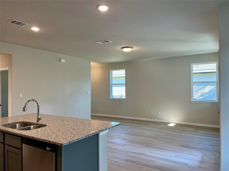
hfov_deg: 67.3
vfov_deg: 53.1
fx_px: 172
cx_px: 114
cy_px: 86
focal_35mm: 26
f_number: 1.6
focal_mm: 5.1
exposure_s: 1/120
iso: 80
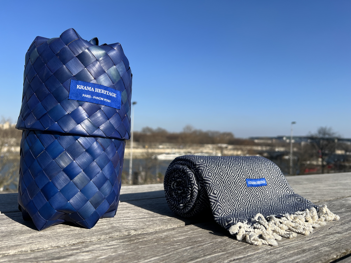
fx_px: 264
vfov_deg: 53.1
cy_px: 132
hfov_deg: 67.3
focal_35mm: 26
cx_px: 176
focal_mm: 5.7
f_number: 1.5
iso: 50
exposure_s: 1/4444
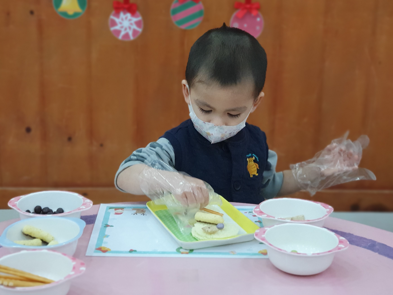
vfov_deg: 24.4
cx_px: 183
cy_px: 154
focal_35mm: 60
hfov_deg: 32.2
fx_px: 681
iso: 400
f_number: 2.4
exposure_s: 1/60
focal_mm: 6
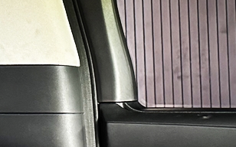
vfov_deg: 10.5
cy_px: 92
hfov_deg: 16.8
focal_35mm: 124
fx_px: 797
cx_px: 87
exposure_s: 1/33
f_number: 1.78
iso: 1000
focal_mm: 6.86
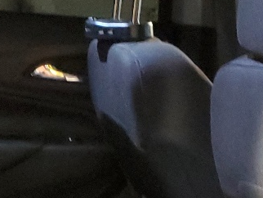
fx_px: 981
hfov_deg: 15.2
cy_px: 253
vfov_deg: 11.2
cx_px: 43
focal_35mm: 129
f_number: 1.5
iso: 543
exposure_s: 1/15
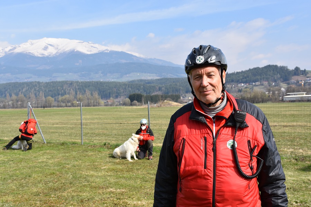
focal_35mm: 48
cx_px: 156
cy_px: 104
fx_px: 415
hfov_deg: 41.1
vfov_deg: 28.1
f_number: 10
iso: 250
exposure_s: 1/400
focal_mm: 32
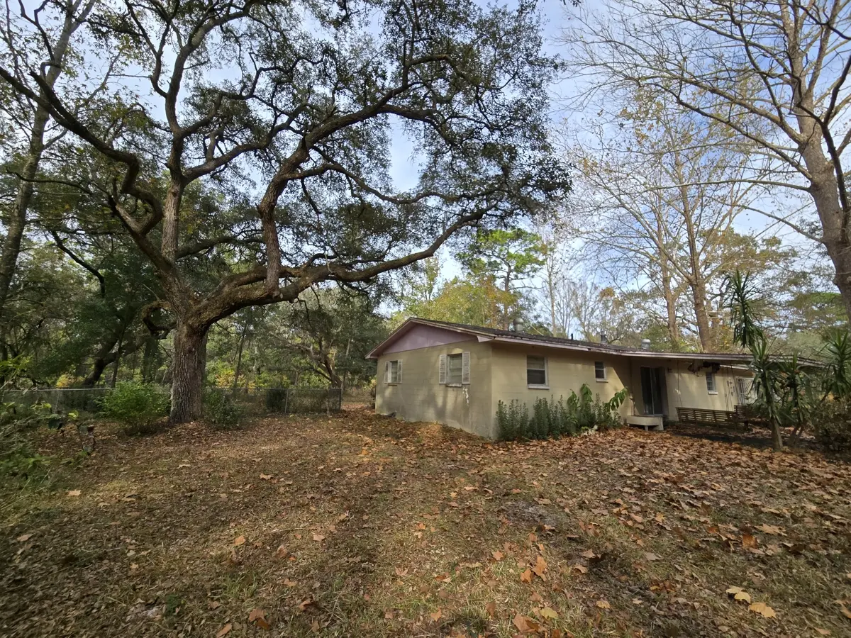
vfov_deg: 89.9
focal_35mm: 13
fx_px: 320
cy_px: 319
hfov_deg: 106.2
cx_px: 426
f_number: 2.2
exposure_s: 1/686
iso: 50
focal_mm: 2.2
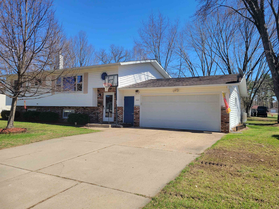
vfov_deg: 53.1
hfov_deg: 67.3
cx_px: 140
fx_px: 210
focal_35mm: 26
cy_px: 104
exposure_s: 1/1645
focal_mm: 5.4
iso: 40
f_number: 1.8
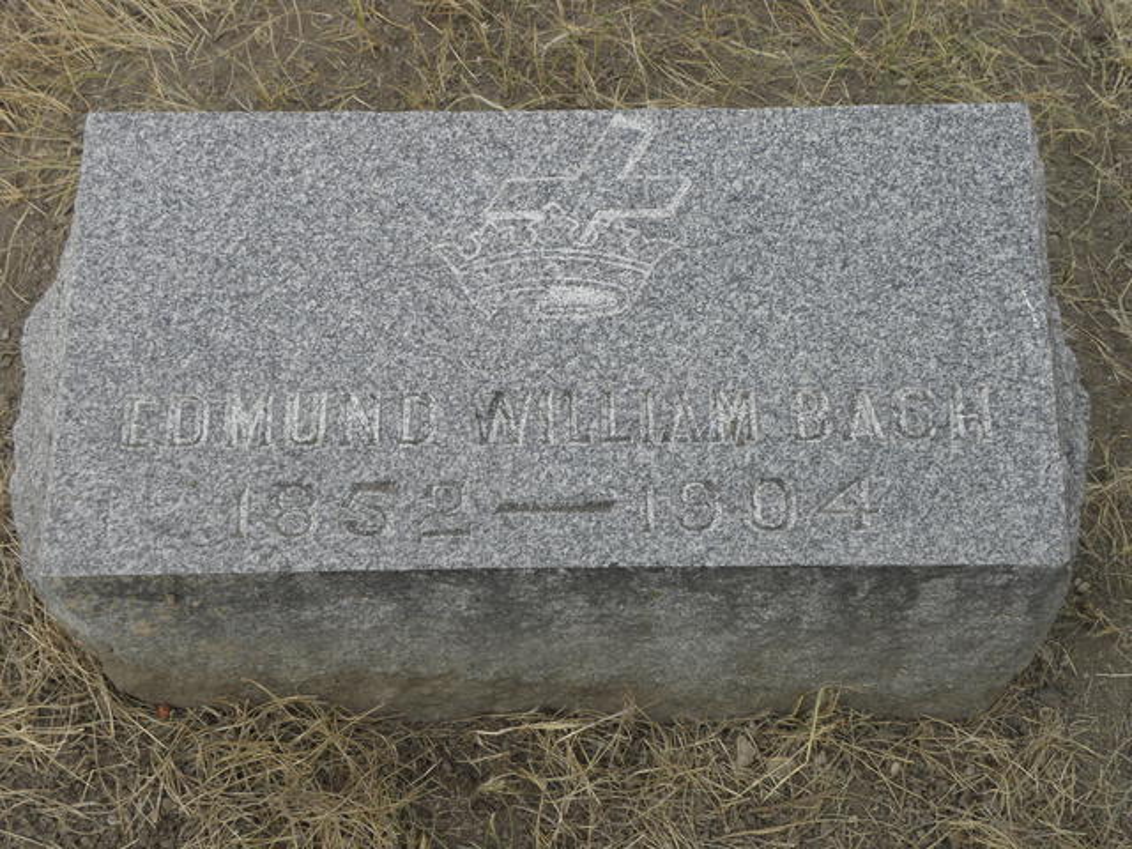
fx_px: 1733
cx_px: 566
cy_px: 424
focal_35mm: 53
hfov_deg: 36.2
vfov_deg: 27.5
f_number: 5.6
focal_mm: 9.57
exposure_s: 1/160
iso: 64
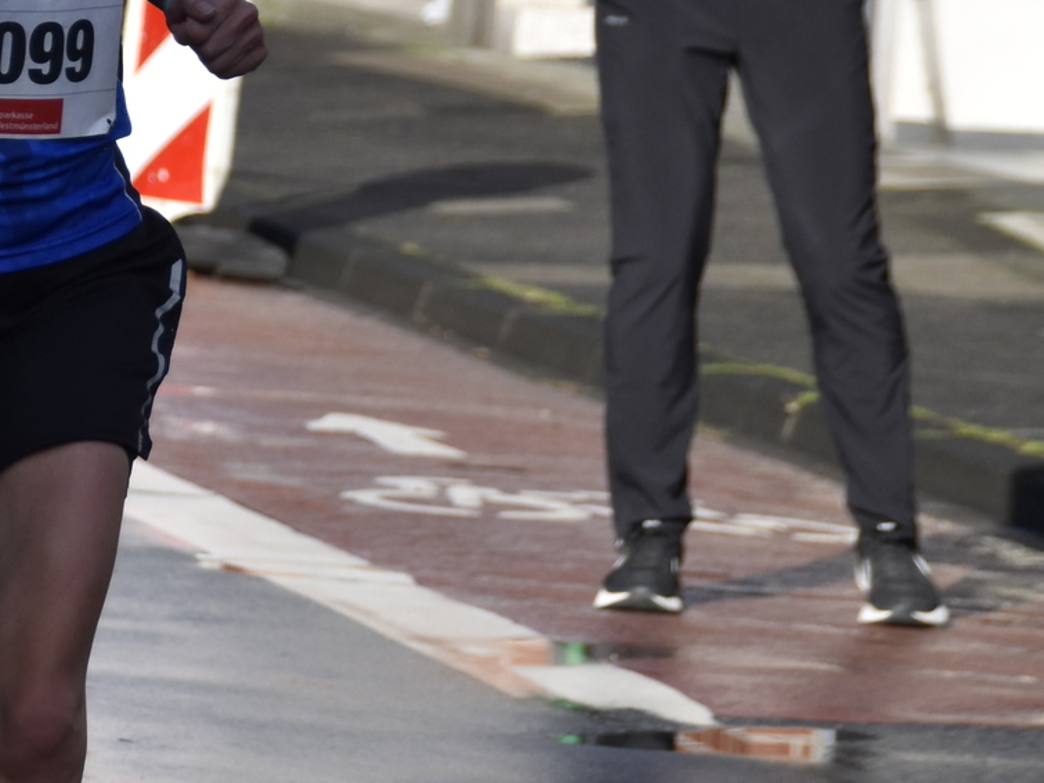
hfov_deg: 3.6
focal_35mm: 552
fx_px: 16645
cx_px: 77
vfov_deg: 2.7
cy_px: 255
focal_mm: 130
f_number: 6
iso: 400
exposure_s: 1/1250
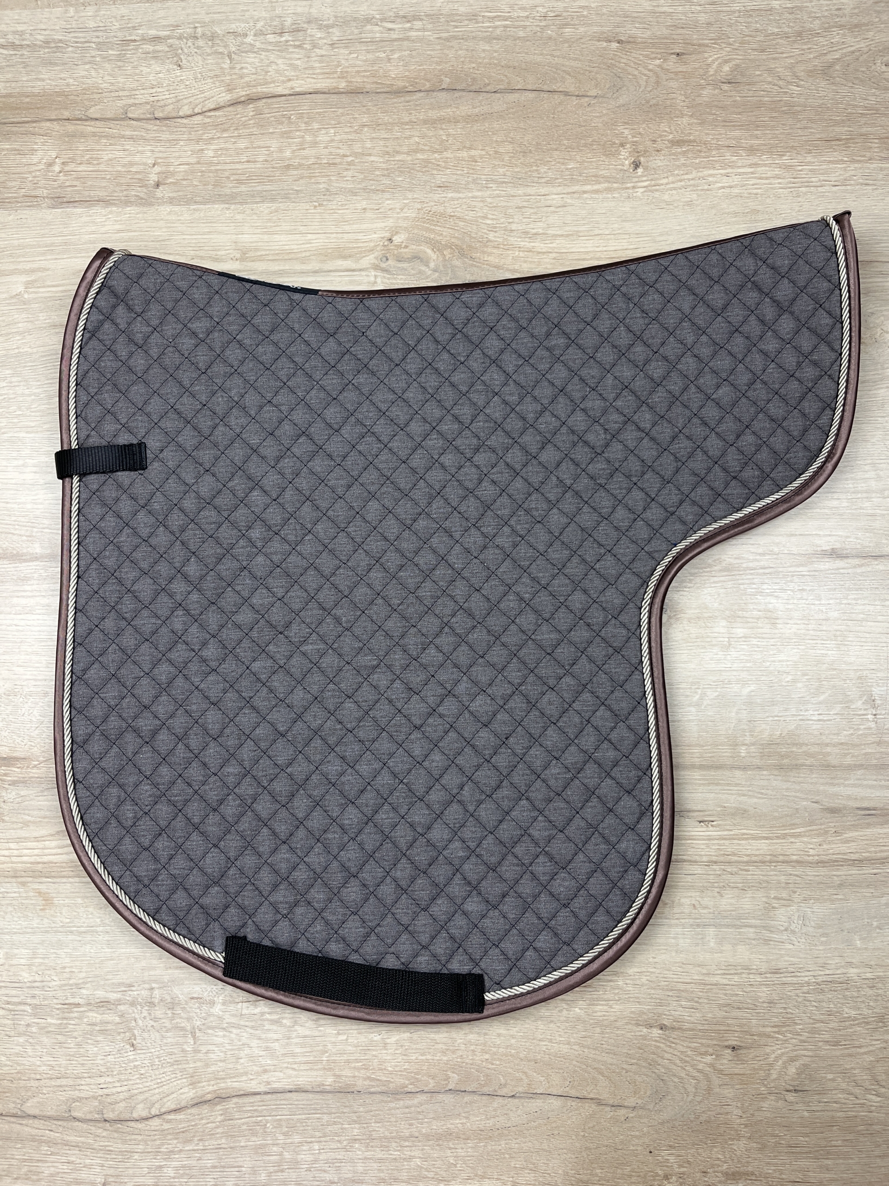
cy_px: 593
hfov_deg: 53.1
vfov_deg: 67.3
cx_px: 444
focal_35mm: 26
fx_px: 890
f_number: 1.6
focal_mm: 5.1
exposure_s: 1/100
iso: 100
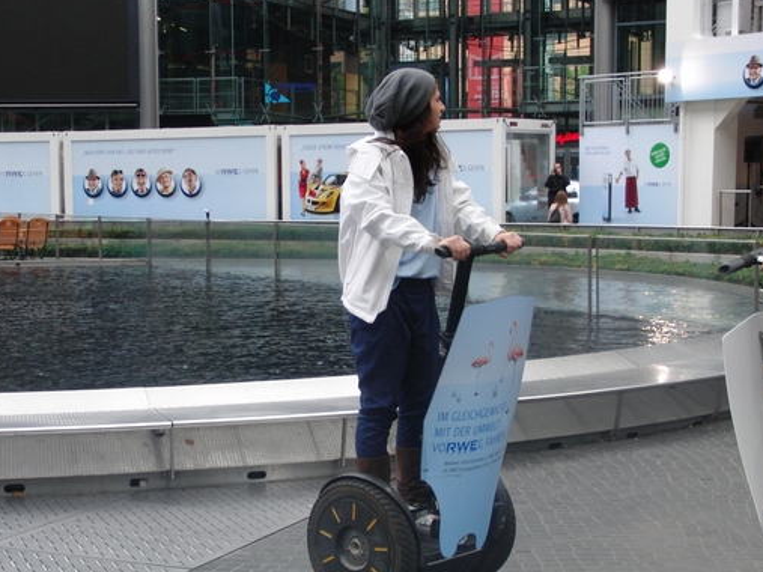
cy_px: 321
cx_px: 321
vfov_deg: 20.7
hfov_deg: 27.4
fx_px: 1565
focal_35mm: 71
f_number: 4
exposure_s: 1/80
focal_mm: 10.41
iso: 125
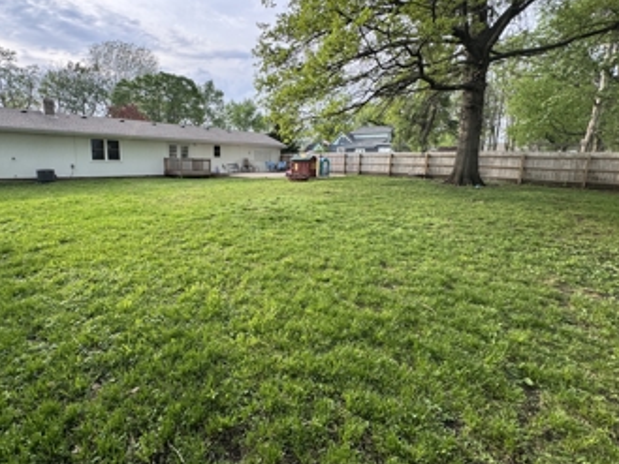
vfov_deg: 74.6
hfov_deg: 90.1
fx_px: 304
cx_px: 256
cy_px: 214
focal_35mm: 17
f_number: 2.2
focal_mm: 2.22
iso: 40
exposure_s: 1/259
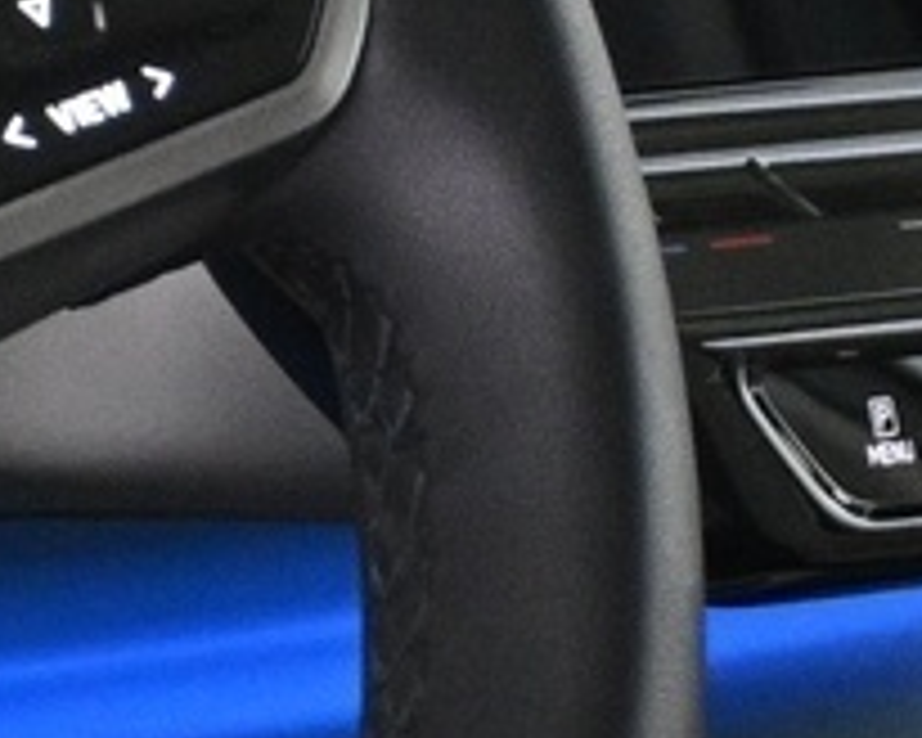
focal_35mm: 333
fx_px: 9087
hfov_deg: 5.7
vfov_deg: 4.6
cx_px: -1012
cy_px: -27
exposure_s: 1/25
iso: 1600
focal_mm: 30
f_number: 4.8
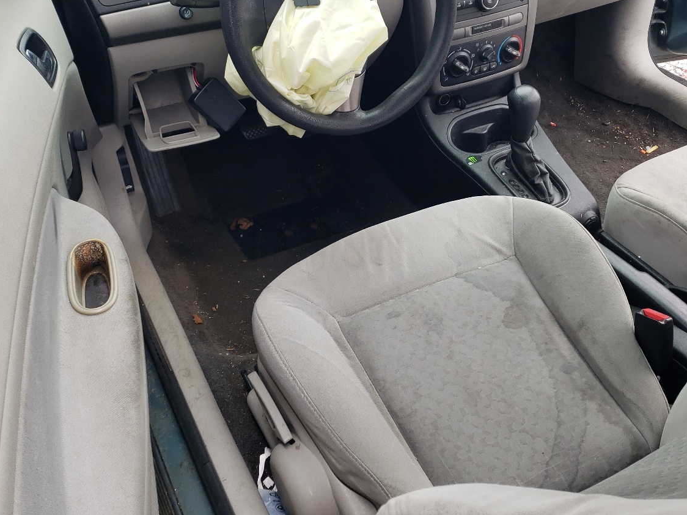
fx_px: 734
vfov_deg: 38.4
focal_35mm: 37
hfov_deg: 50.1
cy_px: 188
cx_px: 355
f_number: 1.5
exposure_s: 1/192
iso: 50
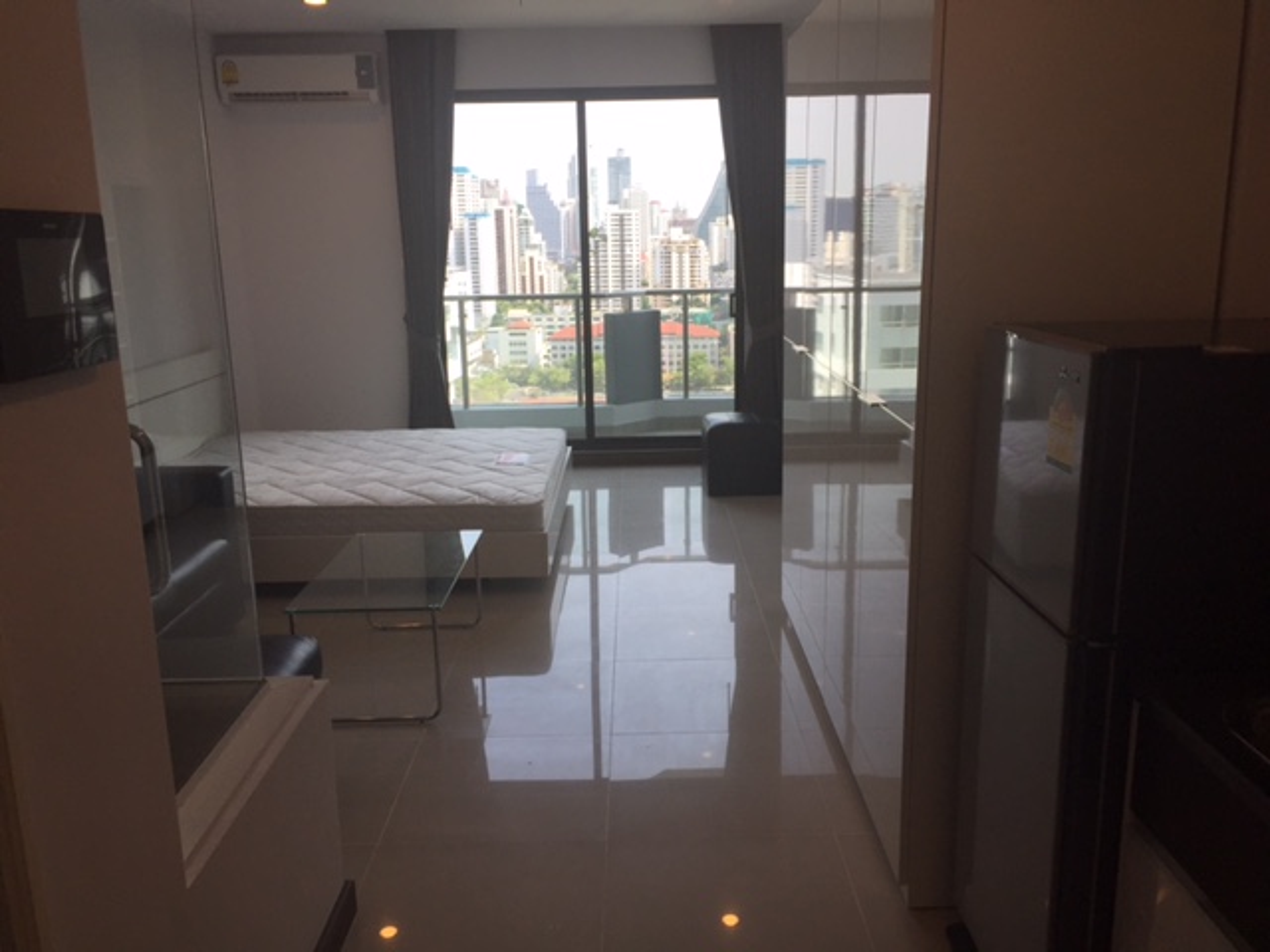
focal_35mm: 29
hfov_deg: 61.7
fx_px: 1064
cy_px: 476
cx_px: 635
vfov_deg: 48.2
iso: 32
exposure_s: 1/338
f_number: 2.2
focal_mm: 4.15
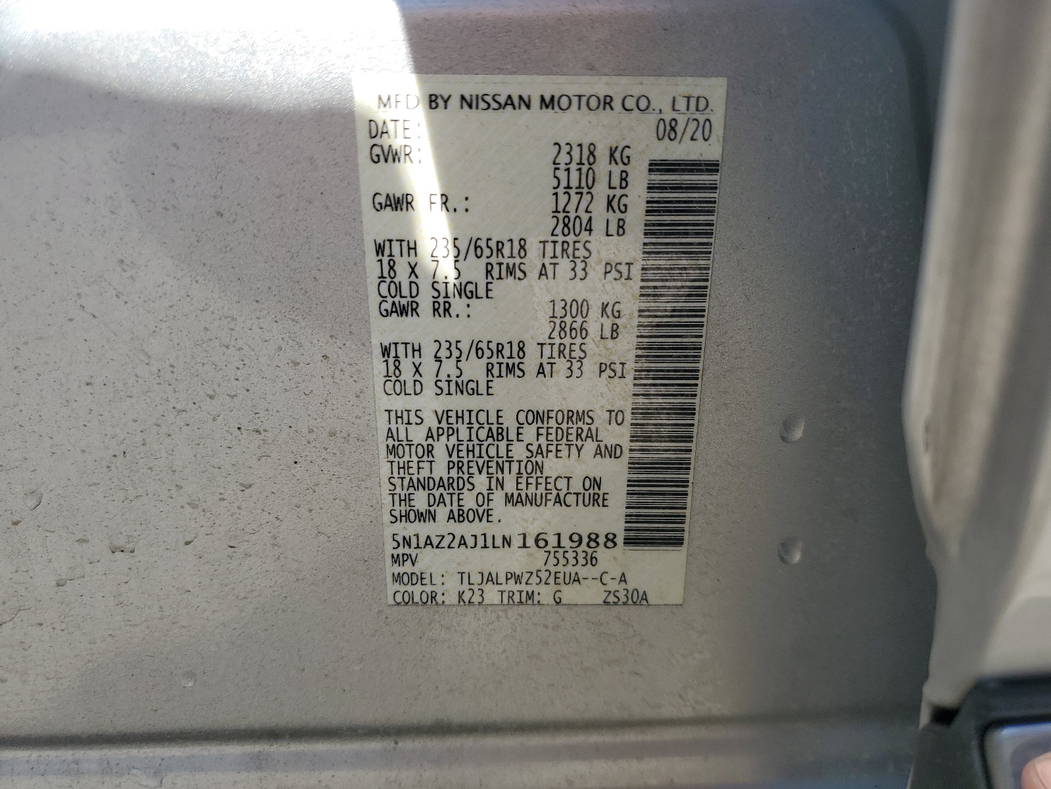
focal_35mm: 26
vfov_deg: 53.1
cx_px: 526
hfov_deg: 67.3
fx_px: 789
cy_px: 394
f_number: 1.5
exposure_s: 1/833
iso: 50
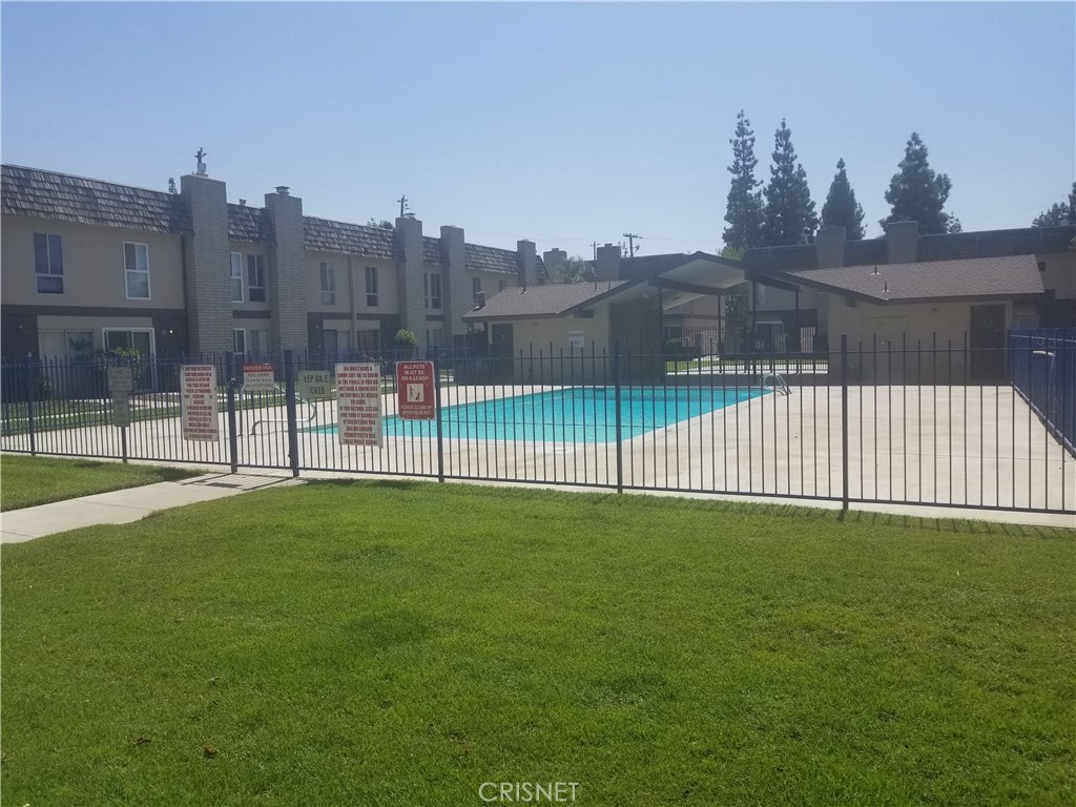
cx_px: 538
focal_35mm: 26
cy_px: 404
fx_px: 808
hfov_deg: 67.3
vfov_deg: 53.1
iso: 50
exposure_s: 1/3832
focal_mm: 4.25
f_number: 1.7
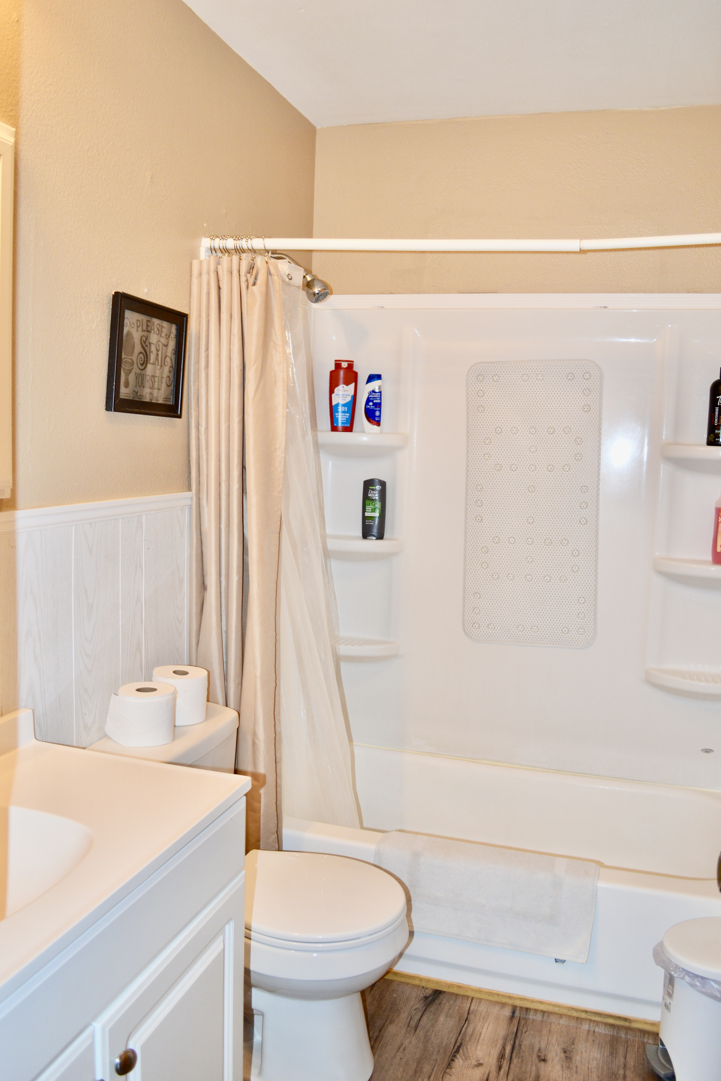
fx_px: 841
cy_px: 534
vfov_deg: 65.5
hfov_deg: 46.4
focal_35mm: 28
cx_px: 363
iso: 400
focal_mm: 18
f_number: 4
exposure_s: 1/60
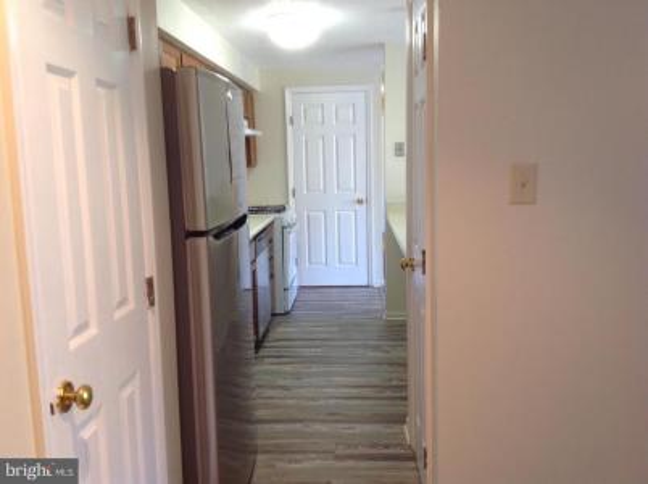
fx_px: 654
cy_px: 242
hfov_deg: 52.7
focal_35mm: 35
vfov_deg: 40.6
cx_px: 324
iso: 64
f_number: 2.4
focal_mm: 4.28
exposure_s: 1/15
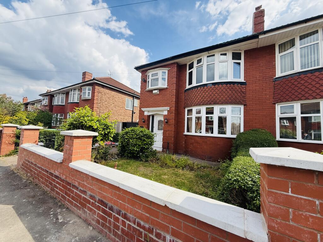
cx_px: 162
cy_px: 121
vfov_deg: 85.7
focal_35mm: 14
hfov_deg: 102.1
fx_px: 131
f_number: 2.2
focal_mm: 2.22
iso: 64
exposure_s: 1/1087
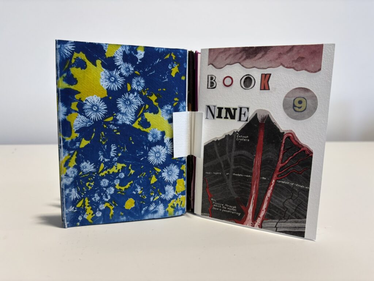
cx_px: 187
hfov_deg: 67.3
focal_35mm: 26
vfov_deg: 53.1
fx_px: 281
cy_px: 140
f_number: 1.6
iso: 100
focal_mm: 5.96
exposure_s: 1/100
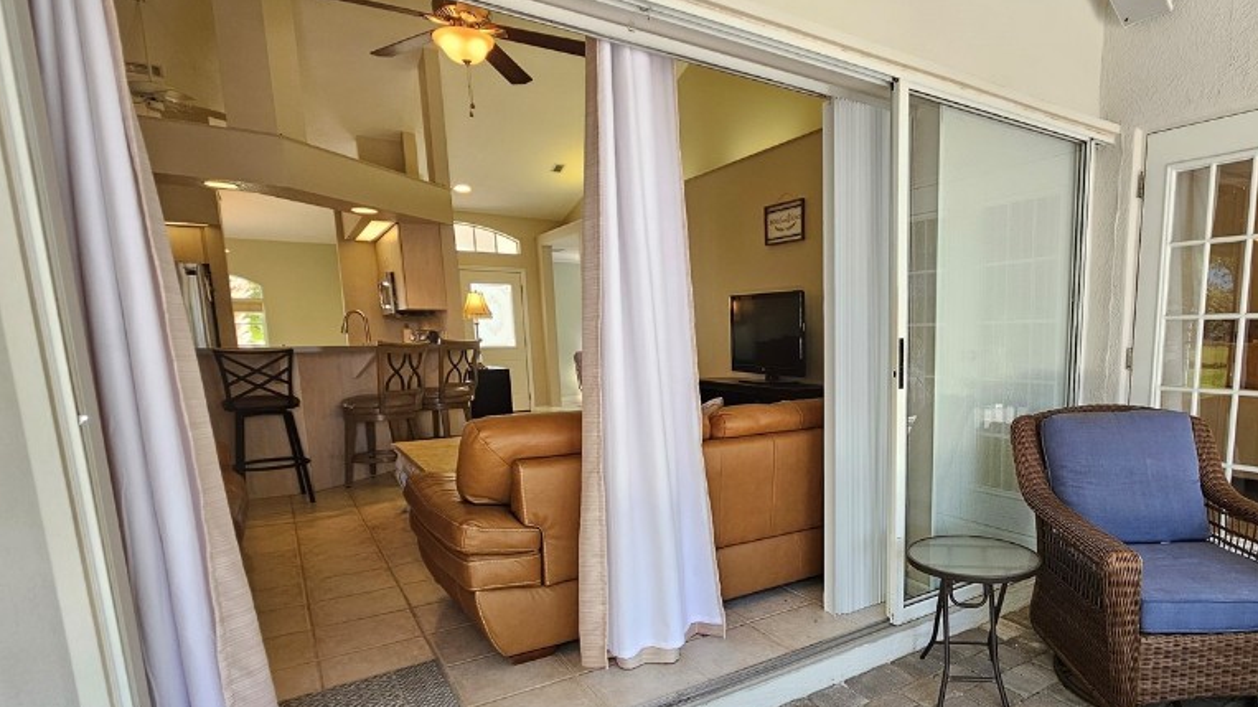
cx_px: 818
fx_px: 634
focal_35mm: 19
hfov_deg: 87.0
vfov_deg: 57.4
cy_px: 455
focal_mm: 2.2
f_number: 2.2
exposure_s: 1/60
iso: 125
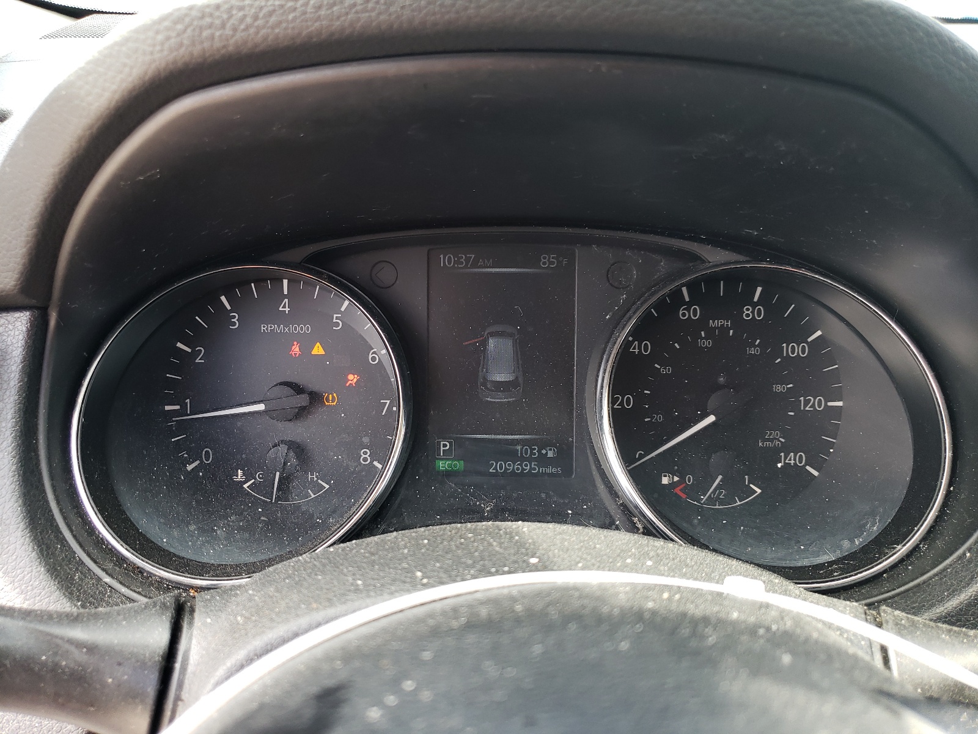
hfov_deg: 67.3
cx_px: 489
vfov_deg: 53.1
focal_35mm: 26
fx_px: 735
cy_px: 367
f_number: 1.5
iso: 60
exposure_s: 1/120
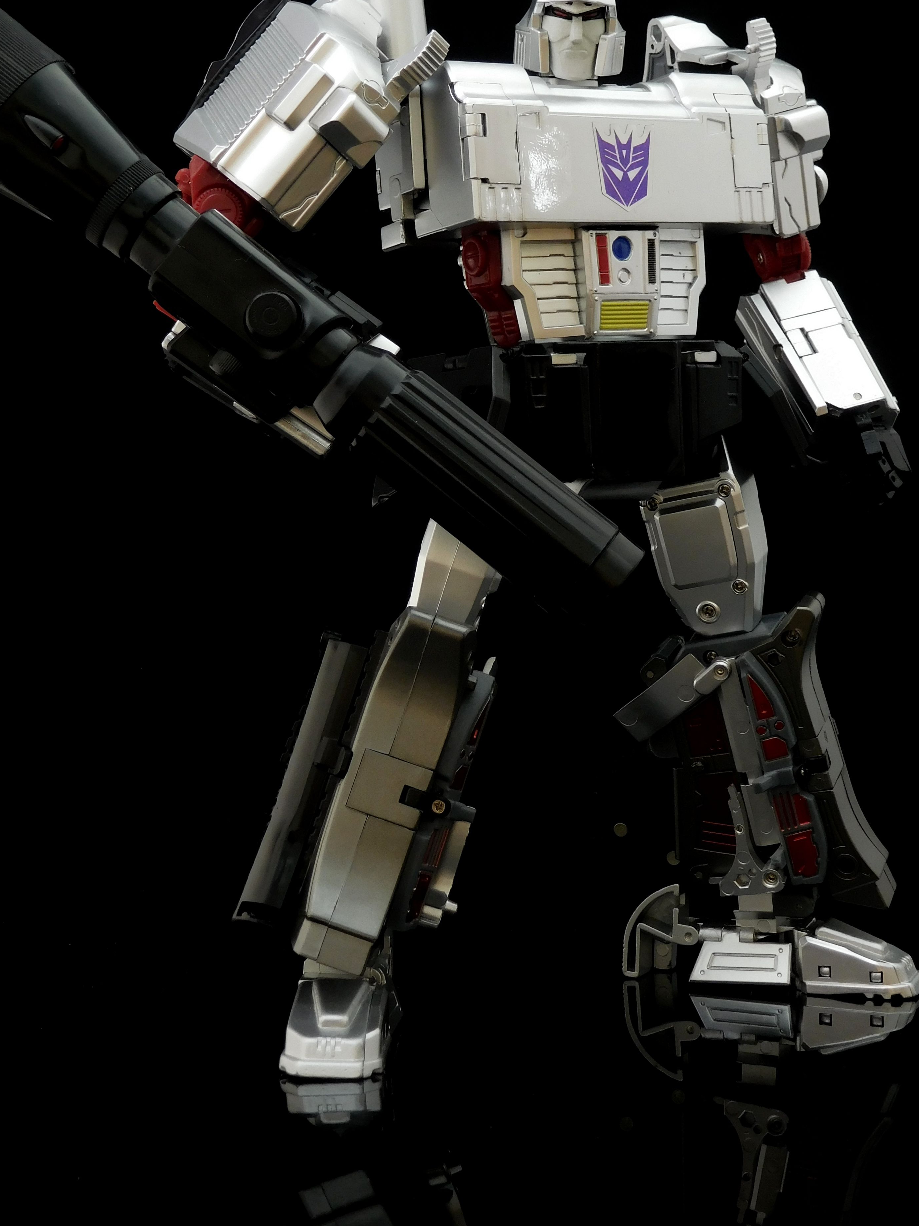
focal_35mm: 56
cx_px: 447
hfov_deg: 26.1
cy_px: 503
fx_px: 1982
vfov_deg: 34.3
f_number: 4
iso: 125
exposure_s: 1
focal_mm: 8
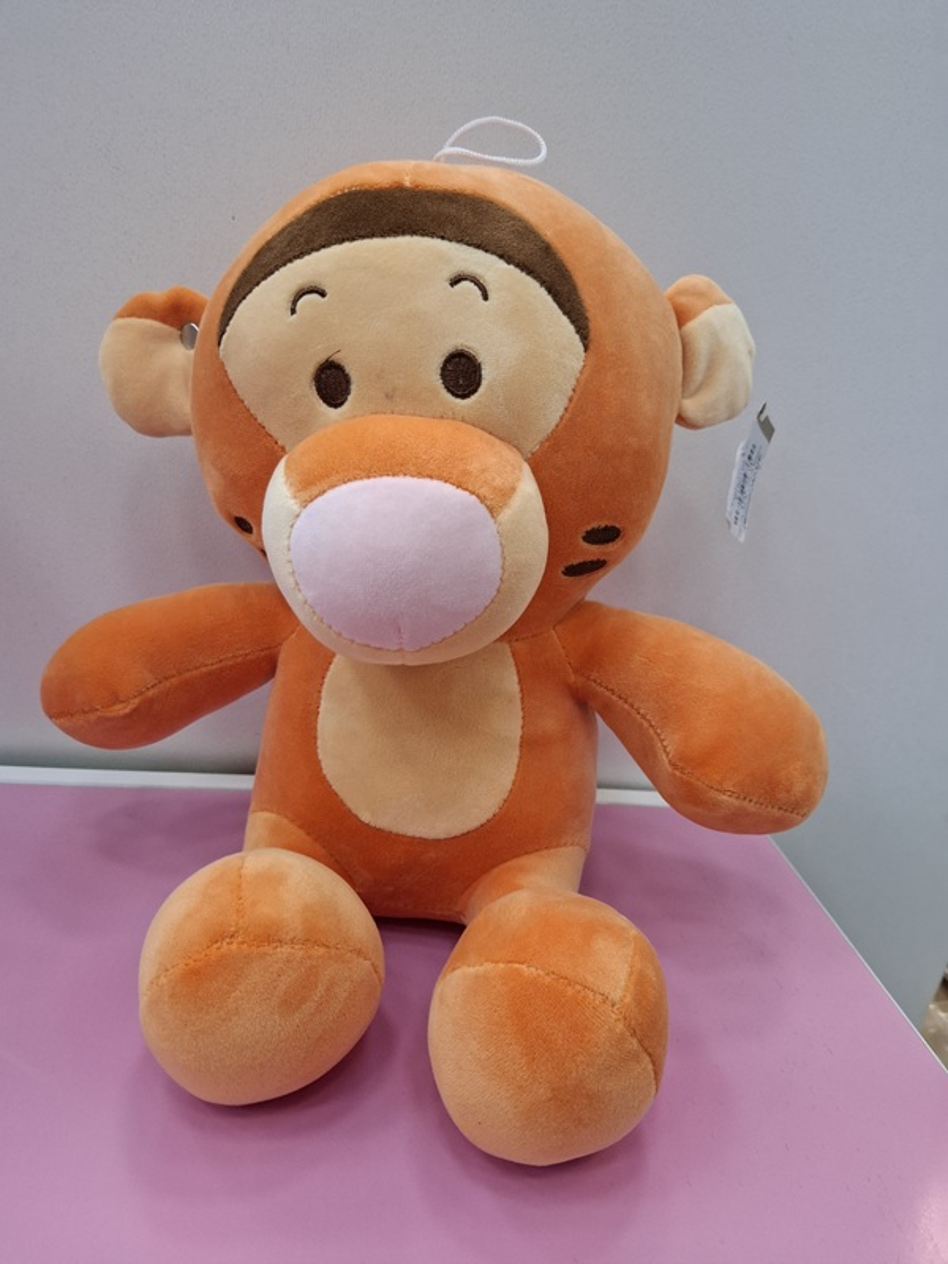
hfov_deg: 58.9
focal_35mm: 23
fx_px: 840
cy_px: 632
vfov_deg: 73.9
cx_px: 474
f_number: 1.8
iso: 125
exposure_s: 1/100
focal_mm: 5.54
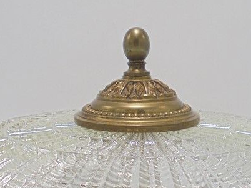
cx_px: 138
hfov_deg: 29.8
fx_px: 471
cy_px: 200
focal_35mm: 65
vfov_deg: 21.5
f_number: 3.7
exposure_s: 1/60
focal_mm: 5.3
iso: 100
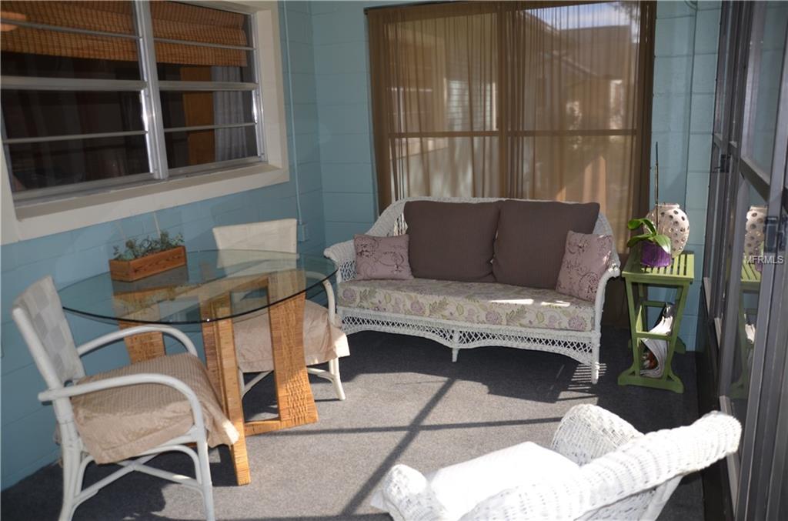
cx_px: 394
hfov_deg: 67.5
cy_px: 260
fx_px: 589
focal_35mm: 27
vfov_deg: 47.7
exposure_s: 1/200
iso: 100
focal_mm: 18
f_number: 4
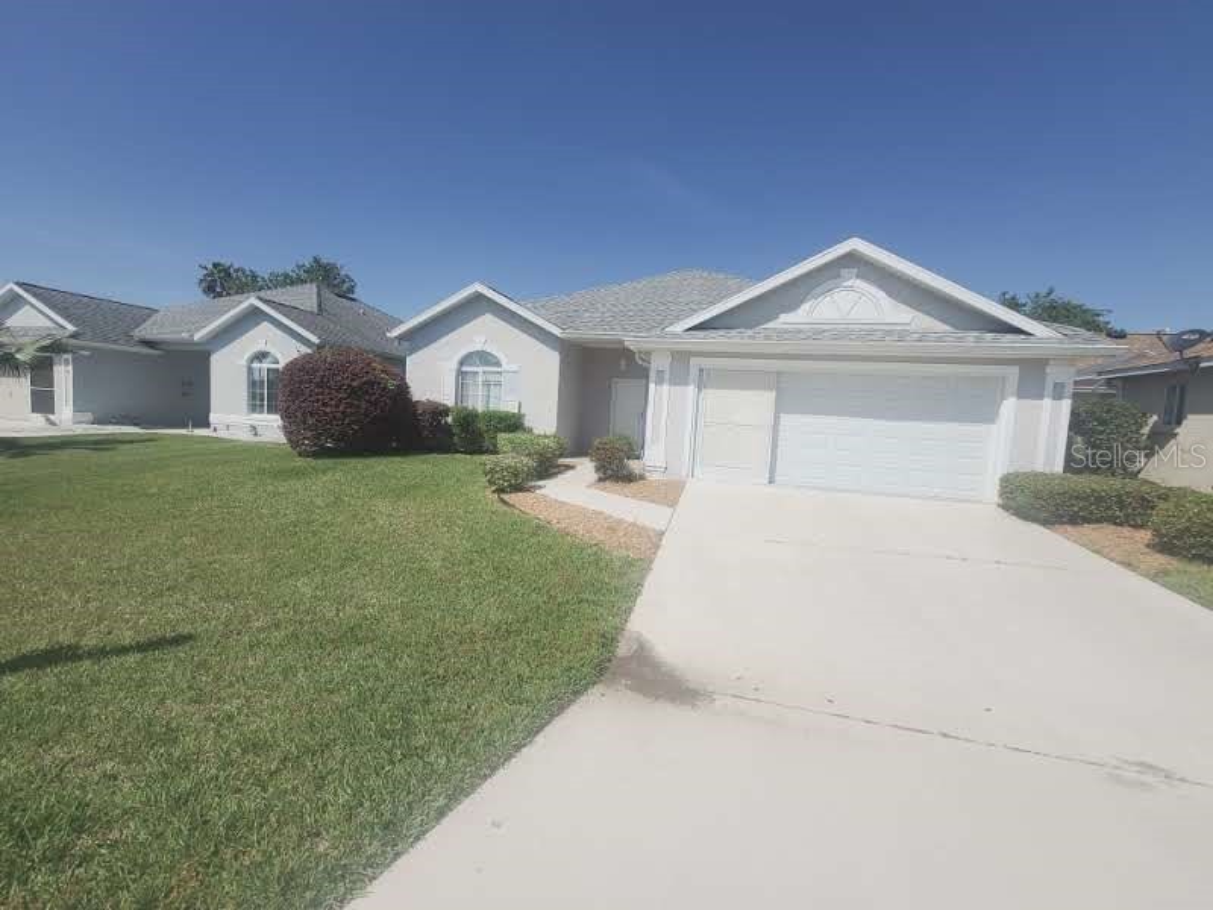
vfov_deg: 89.9
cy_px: 455
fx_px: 456
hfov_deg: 106.2
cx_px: 606
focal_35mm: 13
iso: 64
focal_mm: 2.2
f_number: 2.2
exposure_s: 1/4337
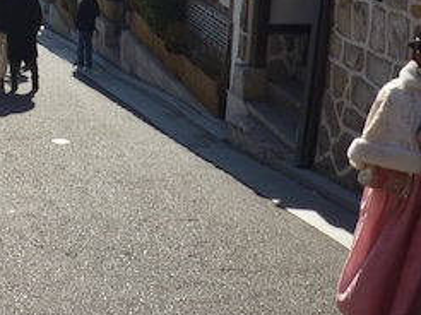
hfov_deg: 30.2
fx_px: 741
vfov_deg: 22.6
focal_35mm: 61
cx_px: 33
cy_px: -34
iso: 80
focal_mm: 4.4
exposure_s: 1/500
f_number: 3.5
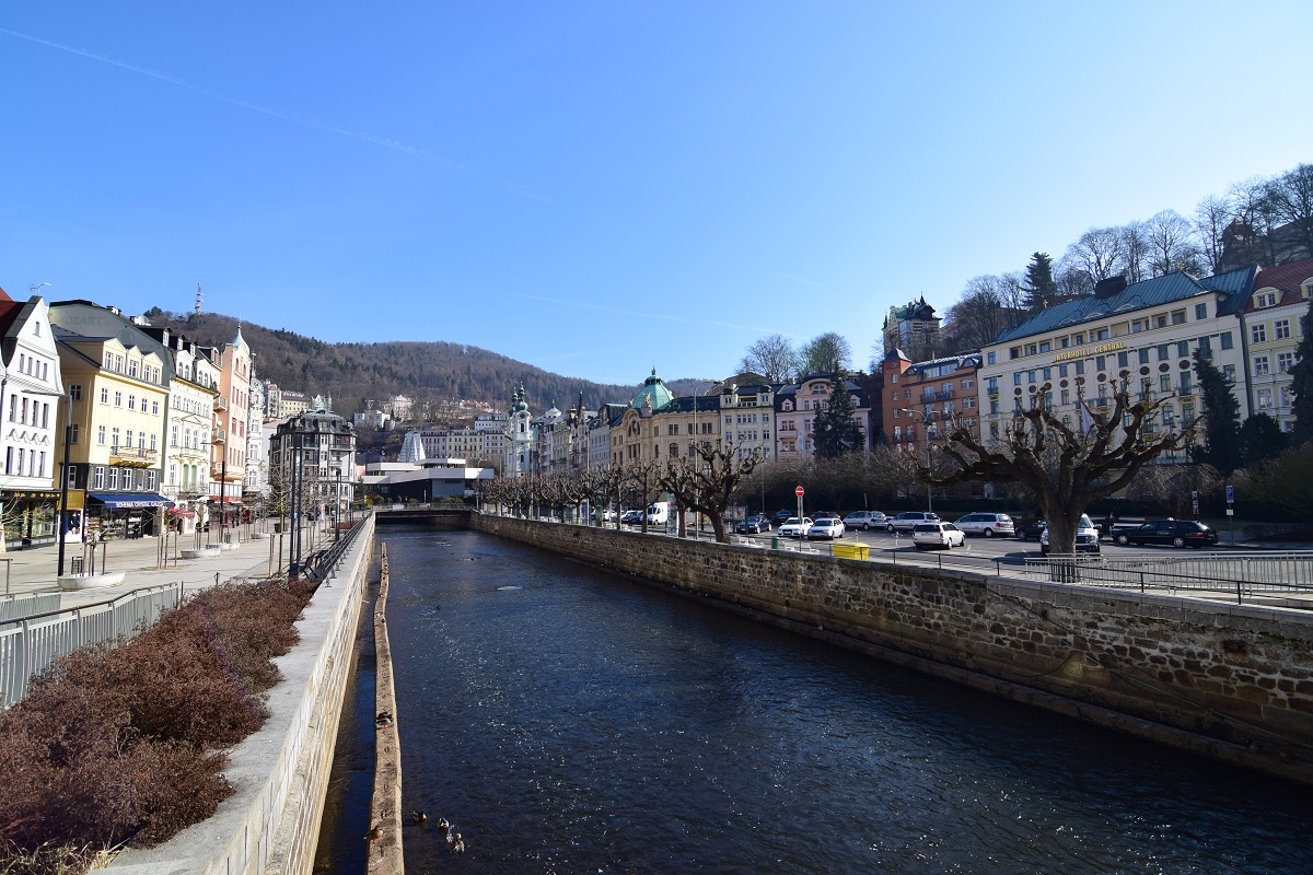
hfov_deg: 95.0
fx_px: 602
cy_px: 438
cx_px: 656
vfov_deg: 72.1
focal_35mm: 16
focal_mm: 11
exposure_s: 1/320
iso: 100
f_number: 7.1
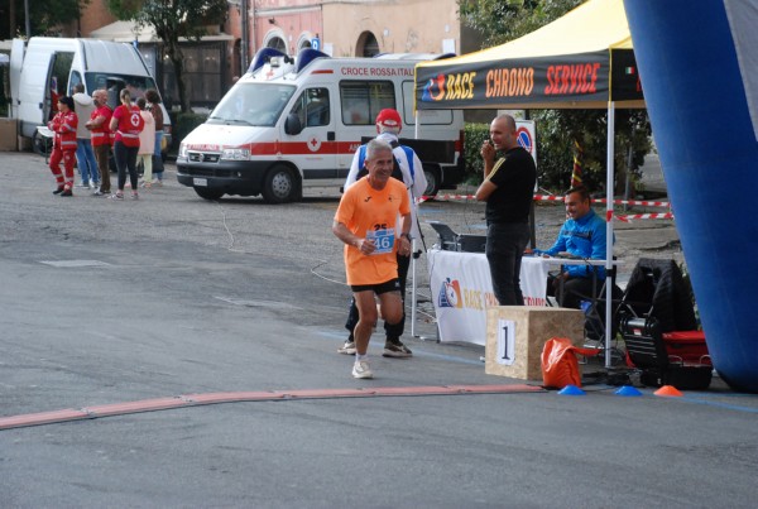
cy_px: 254
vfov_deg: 13.1
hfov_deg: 19.4
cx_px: 379
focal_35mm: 105
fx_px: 2216
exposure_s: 1/800
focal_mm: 70
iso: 1000
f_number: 5.6
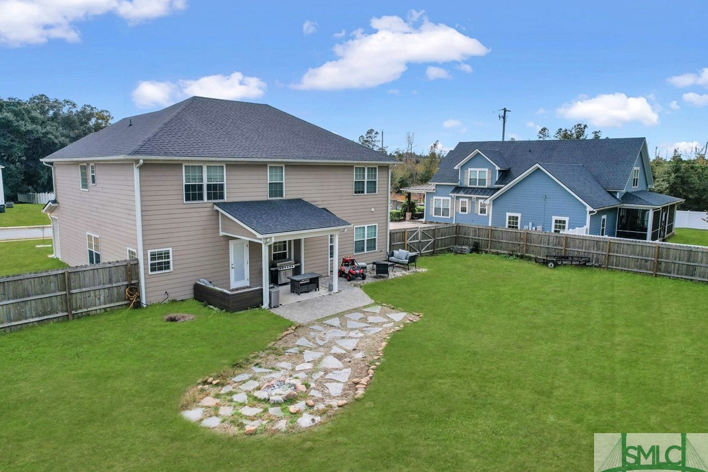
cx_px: 342
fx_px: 452
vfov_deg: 55.1
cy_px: 236
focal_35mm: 23
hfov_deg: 76.1
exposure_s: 1/3200
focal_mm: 8.38
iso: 100
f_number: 2.8
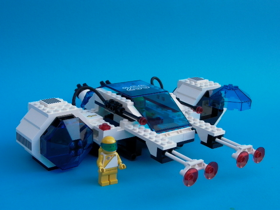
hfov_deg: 36.8
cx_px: 140
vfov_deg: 28.0
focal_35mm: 52
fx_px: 421
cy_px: 105
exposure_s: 1/245
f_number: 4.43
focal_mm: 11.25
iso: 100
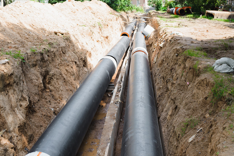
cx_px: 117
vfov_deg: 27.0
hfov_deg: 39.6
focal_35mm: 50
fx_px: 325
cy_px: 78
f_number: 4
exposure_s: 1/250
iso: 200
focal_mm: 50
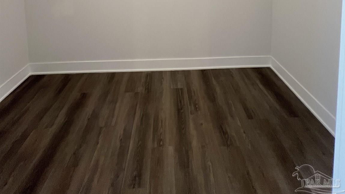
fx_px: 174
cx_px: 173
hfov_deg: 89.6
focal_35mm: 19
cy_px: -34
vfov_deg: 41.6
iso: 200
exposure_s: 1/60
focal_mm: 1.57
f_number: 1.8
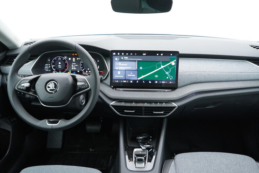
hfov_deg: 53.1
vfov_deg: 36.9
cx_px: 130
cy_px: 86
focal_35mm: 36
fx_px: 259
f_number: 2.8
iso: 250
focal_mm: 24
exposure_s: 1/40
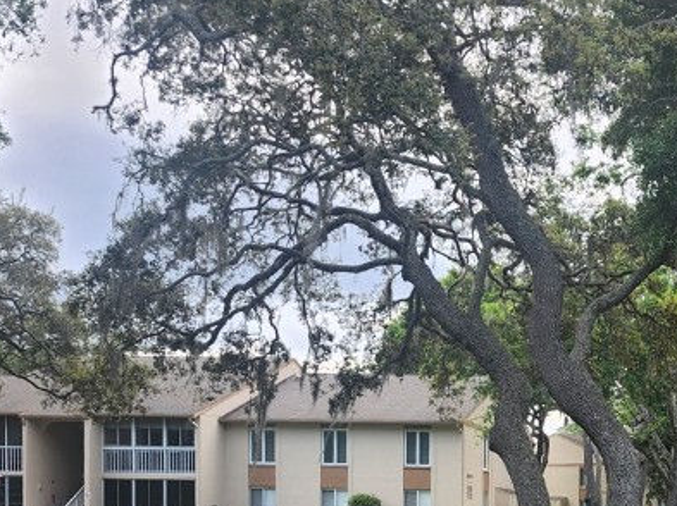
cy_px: 546
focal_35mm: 60
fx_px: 1172
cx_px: 644
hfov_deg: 30.4
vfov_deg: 23.0
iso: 25
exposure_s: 1/308
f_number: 1.8
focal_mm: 5.54
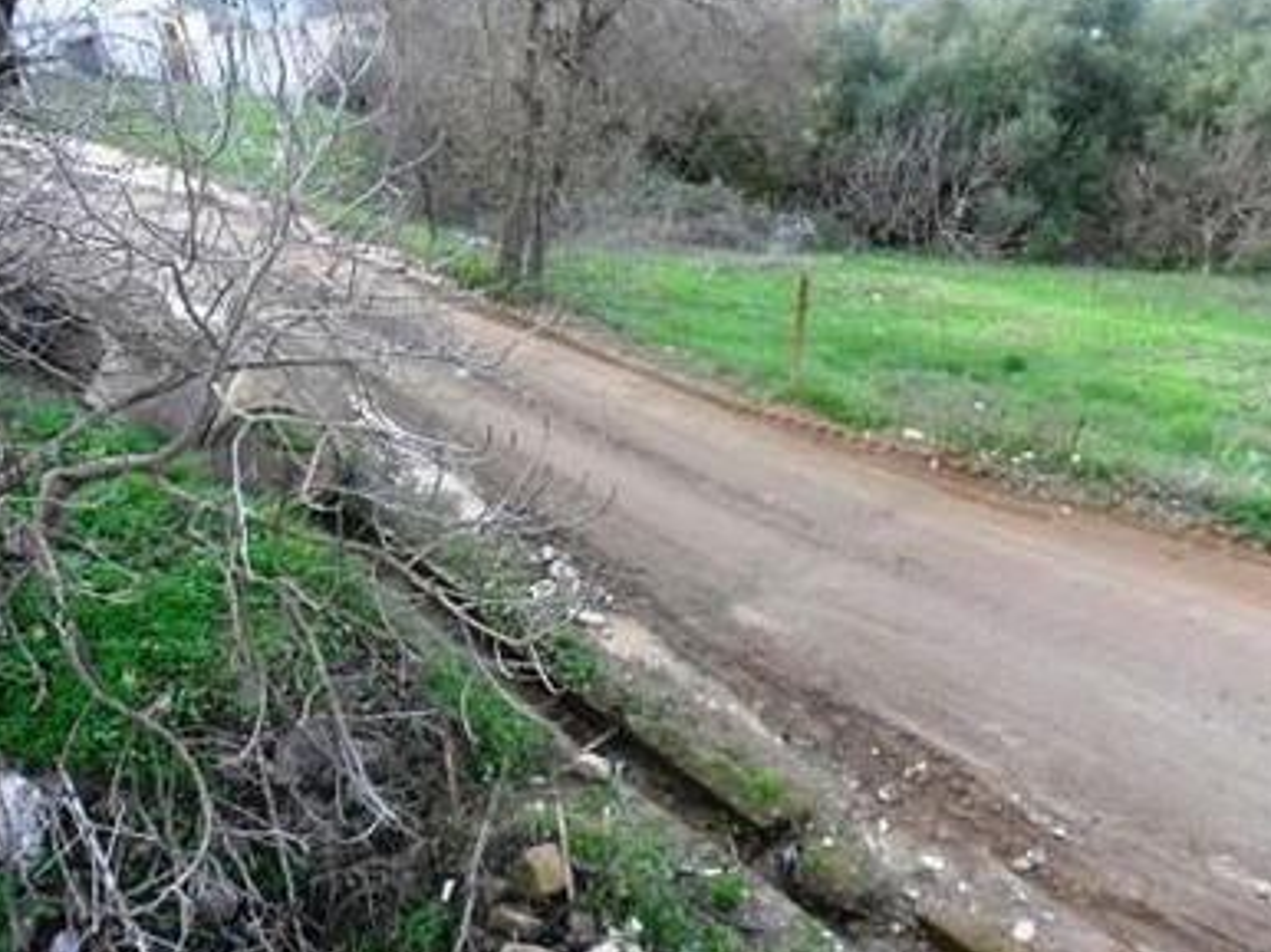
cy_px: 471
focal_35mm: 28
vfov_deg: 49.7
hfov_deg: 63.5
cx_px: 632
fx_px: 1027
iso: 120
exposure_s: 1/45
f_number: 3.5
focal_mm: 4.9
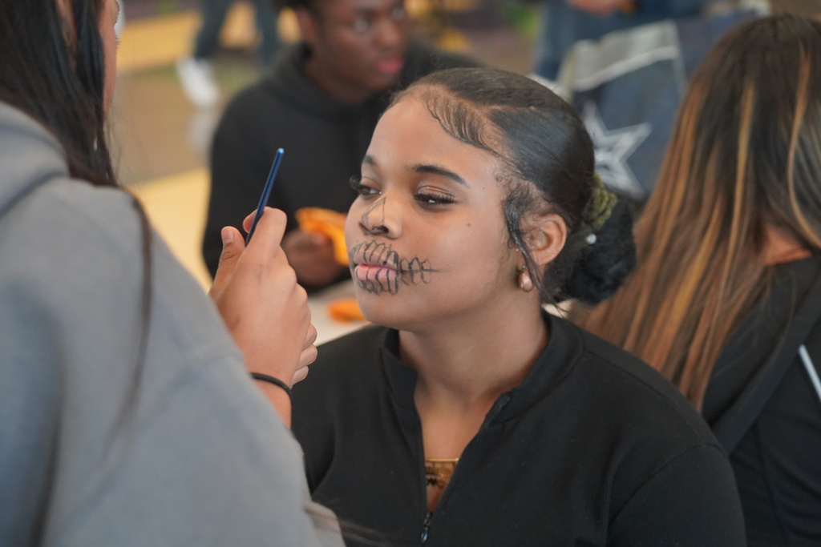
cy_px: 274
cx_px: 410
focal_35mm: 70
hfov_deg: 28.8
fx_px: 1597
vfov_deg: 19.5
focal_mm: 70
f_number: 4
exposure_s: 1/160
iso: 5000
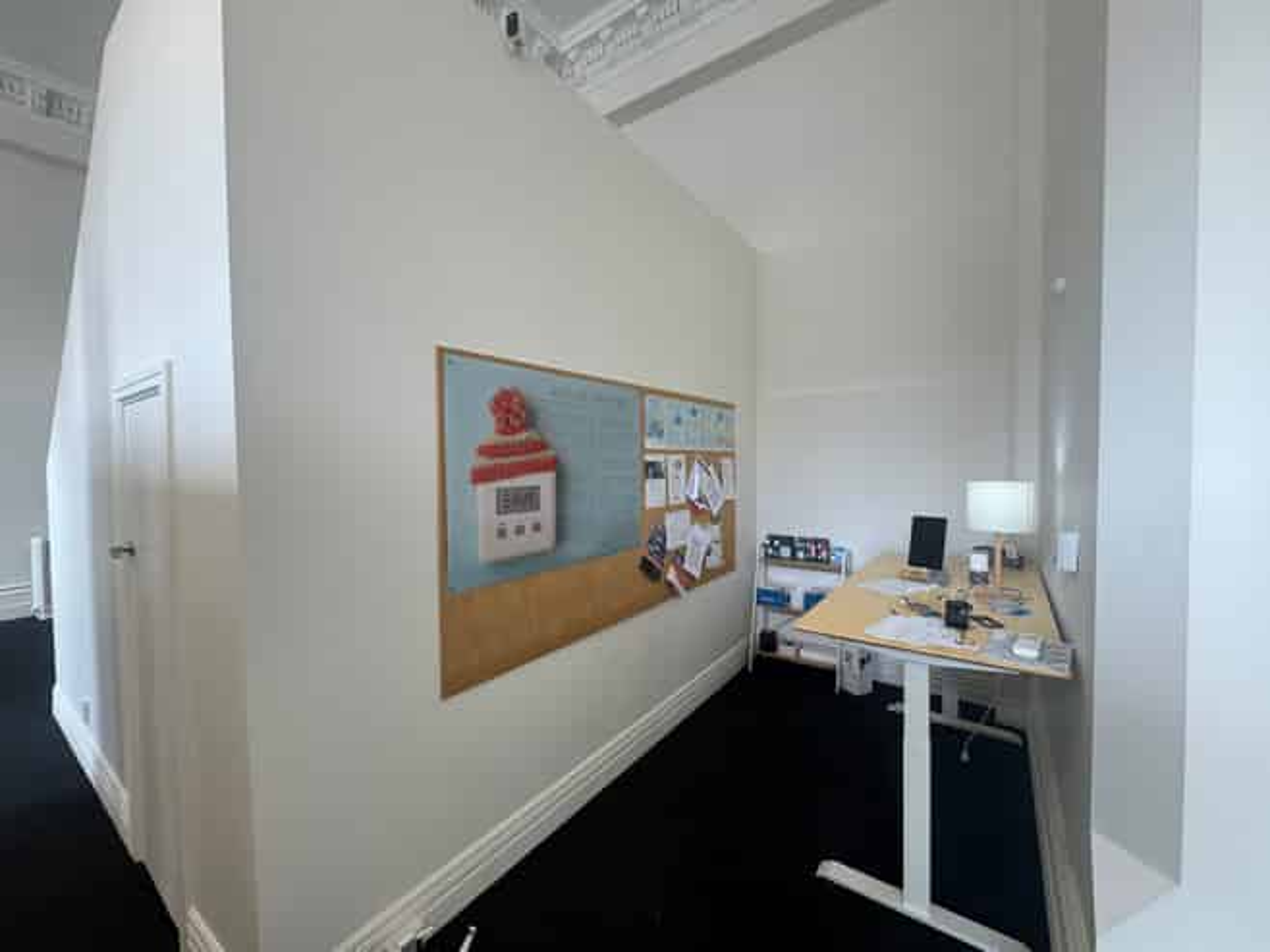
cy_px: 476
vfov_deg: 85.6
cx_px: 635
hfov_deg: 102.1
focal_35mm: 14
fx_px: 513
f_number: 2.2
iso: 80
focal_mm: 2.22
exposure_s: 1/103
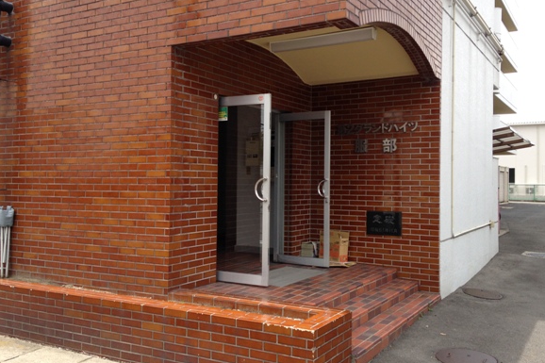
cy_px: 172
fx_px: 575
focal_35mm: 38
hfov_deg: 50.7
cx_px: 284
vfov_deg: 35.0
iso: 50
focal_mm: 4.12
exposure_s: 1/553
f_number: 2.4
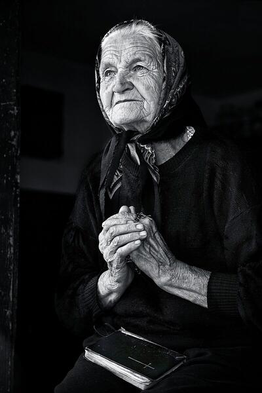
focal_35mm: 70
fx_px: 764
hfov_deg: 19.5
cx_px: 131
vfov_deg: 28.8
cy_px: 196
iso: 250
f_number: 4
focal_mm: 70
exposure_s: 1/200
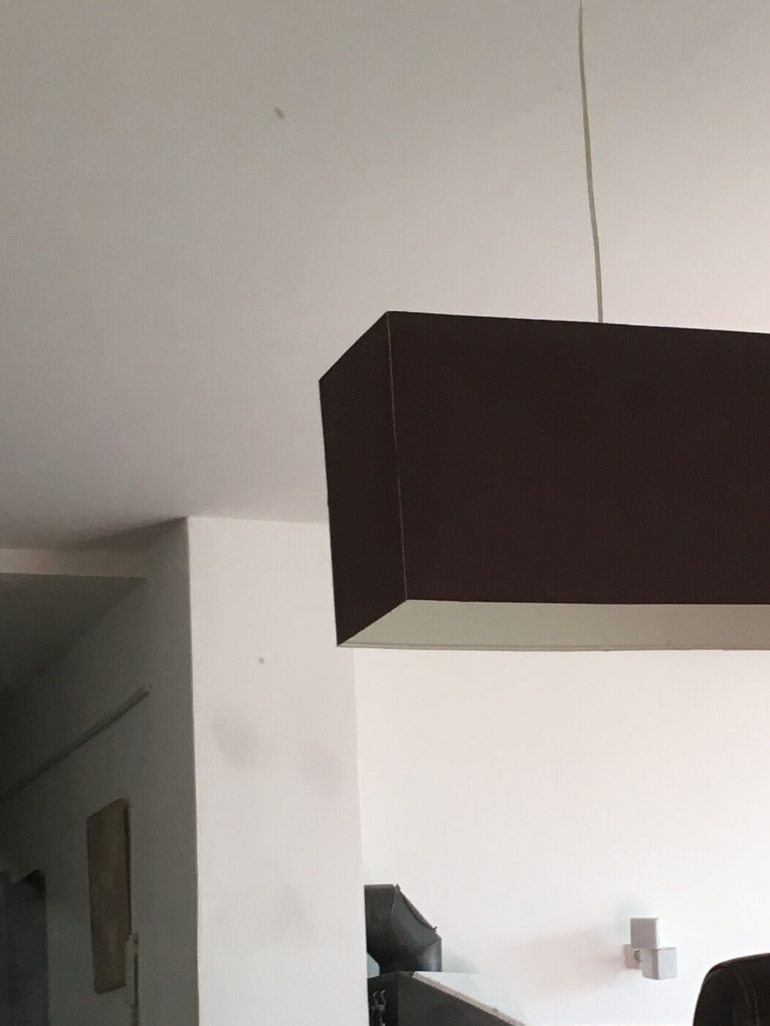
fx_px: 2461
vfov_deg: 23.5
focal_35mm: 83
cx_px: 520
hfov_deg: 17.7
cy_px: 652
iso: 32
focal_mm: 4.15
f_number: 2.2
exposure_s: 1/33
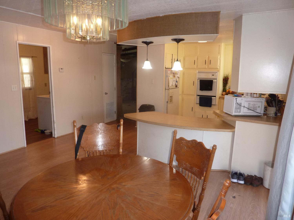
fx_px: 212
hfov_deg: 69.4
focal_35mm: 25
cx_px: 147
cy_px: 110
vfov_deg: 54.9
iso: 200
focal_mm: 4.1
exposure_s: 1/30
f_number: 3.3
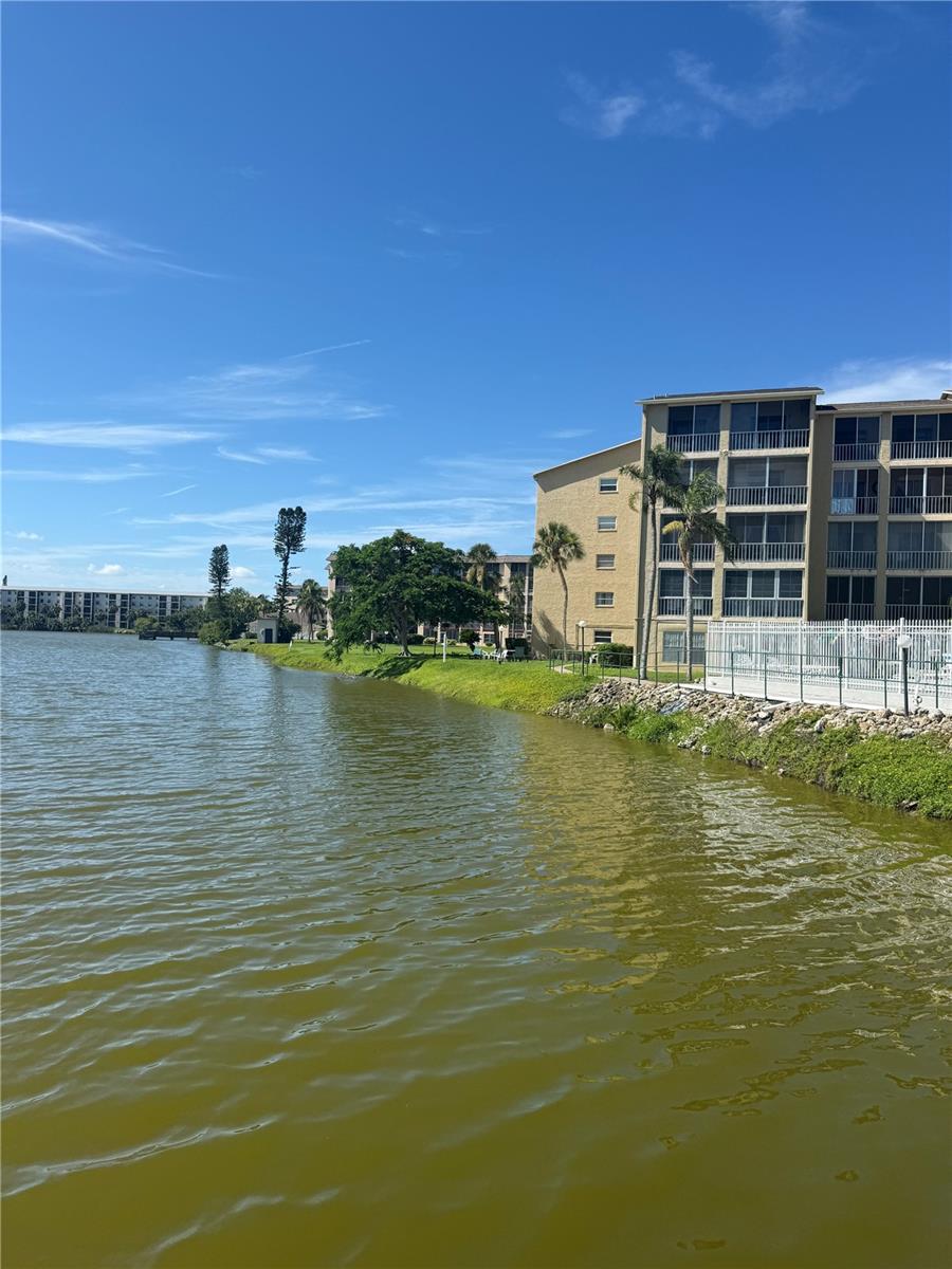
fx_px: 880
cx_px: 476
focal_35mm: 24
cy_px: 634
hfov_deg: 56.8
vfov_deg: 71.6
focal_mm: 6.76
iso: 80
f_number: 1.78
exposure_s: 1/4673
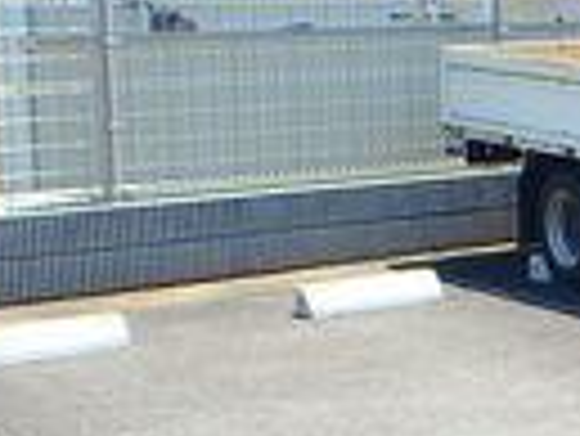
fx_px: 1744
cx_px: 1084
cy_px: 166
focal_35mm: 104
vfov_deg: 14.2
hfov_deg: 15.7
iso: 125
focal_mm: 3.7
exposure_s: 1/500
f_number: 3.5
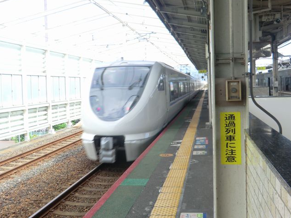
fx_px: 370
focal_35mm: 44
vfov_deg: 32.9
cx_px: 135
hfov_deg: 42.9
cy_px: 100
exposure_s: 1/125
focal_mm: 7.1
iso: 64
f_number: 3.8
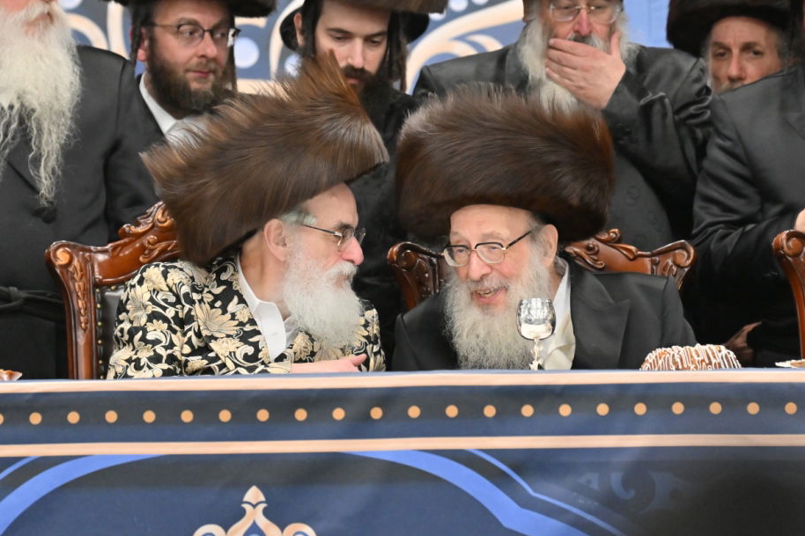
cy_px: 254
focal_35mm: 336
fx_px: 7511
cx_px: 410
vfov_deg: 4.1
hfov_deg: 6.1
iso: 1250
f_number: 4
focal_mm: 200
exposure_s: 1/320
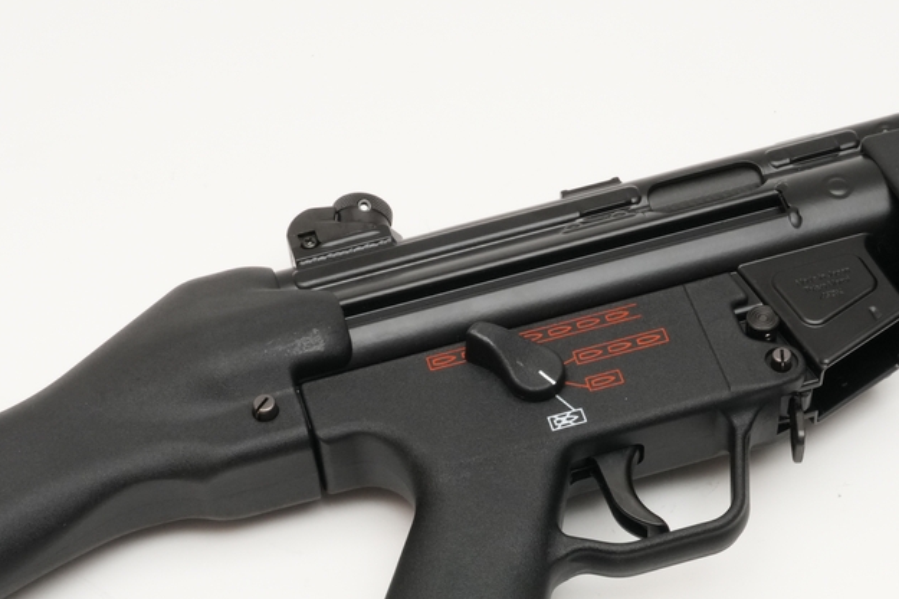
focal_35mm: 83
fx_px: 2072
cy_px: 595
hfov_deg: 24.5
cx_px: 467
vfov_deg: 16.1
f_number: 22
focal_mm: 32
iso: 1600
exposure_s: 1/60
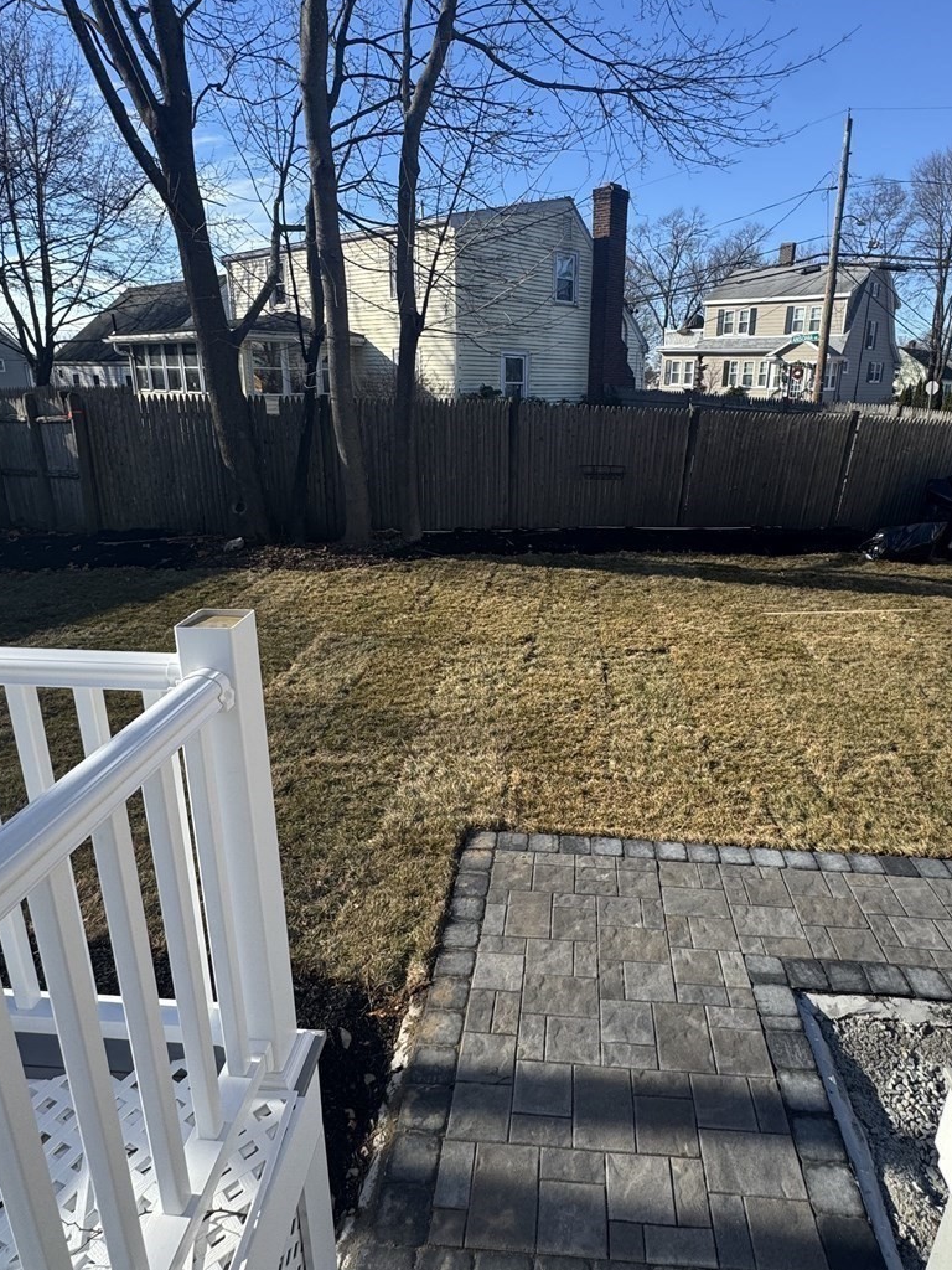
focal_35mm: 21
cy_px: 624
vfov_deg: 79.0
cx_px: 524
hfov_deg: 63.3
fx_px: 770
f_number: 2.2
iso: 40
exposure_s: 1/720
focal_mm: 2.22
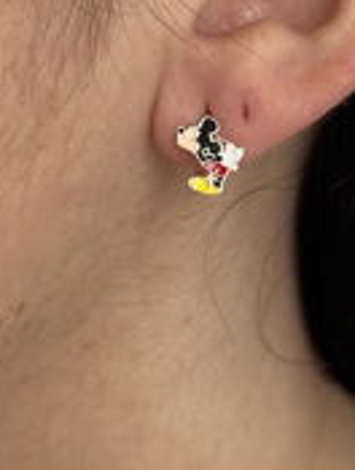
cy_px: 90
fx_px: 1989
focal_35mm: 146
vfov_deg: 13.4
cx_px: 282
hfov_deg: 10.2
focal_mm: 6.76
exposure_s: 1/50
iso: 125
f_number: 1.78
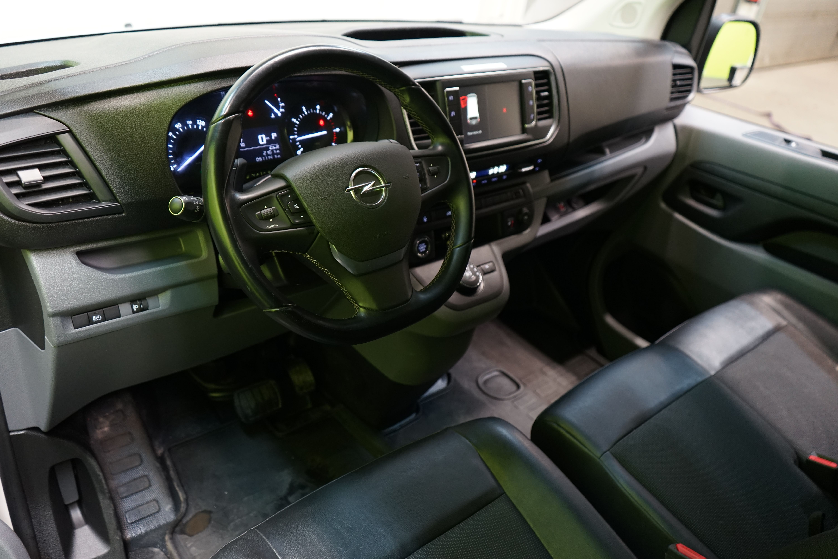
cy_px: 280
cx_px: 419
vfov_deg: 46.4
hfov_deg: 65.5
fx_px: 652
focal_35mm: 28
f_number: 3.5
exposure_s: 1/30
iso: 1000
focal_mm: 28
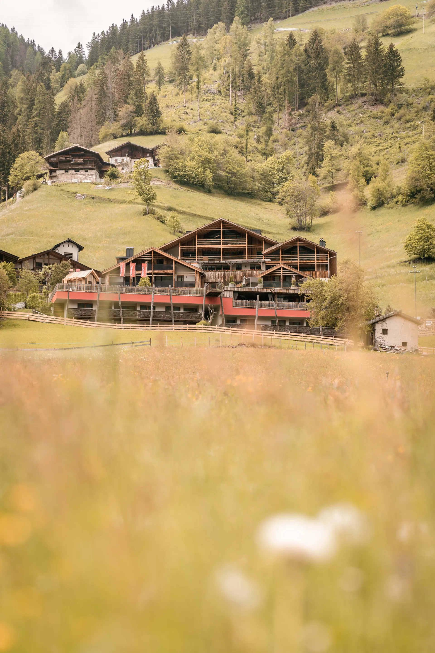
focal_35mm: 70
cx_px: 218
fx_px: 1269
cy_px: 326
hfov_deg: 19.5
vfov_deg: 28.8
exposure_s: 1/500
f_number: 2.8
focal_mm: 70
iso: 50
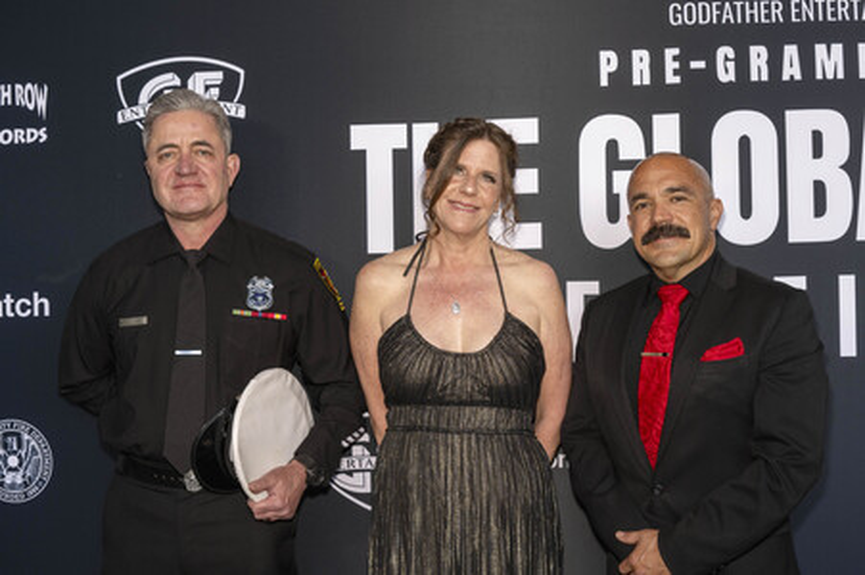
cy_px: 288
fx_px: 888
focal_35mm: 37
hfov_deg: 51.9
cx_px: 432
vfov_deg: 35.9
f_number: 5.6
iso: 800
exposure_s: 1/200
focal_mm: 37
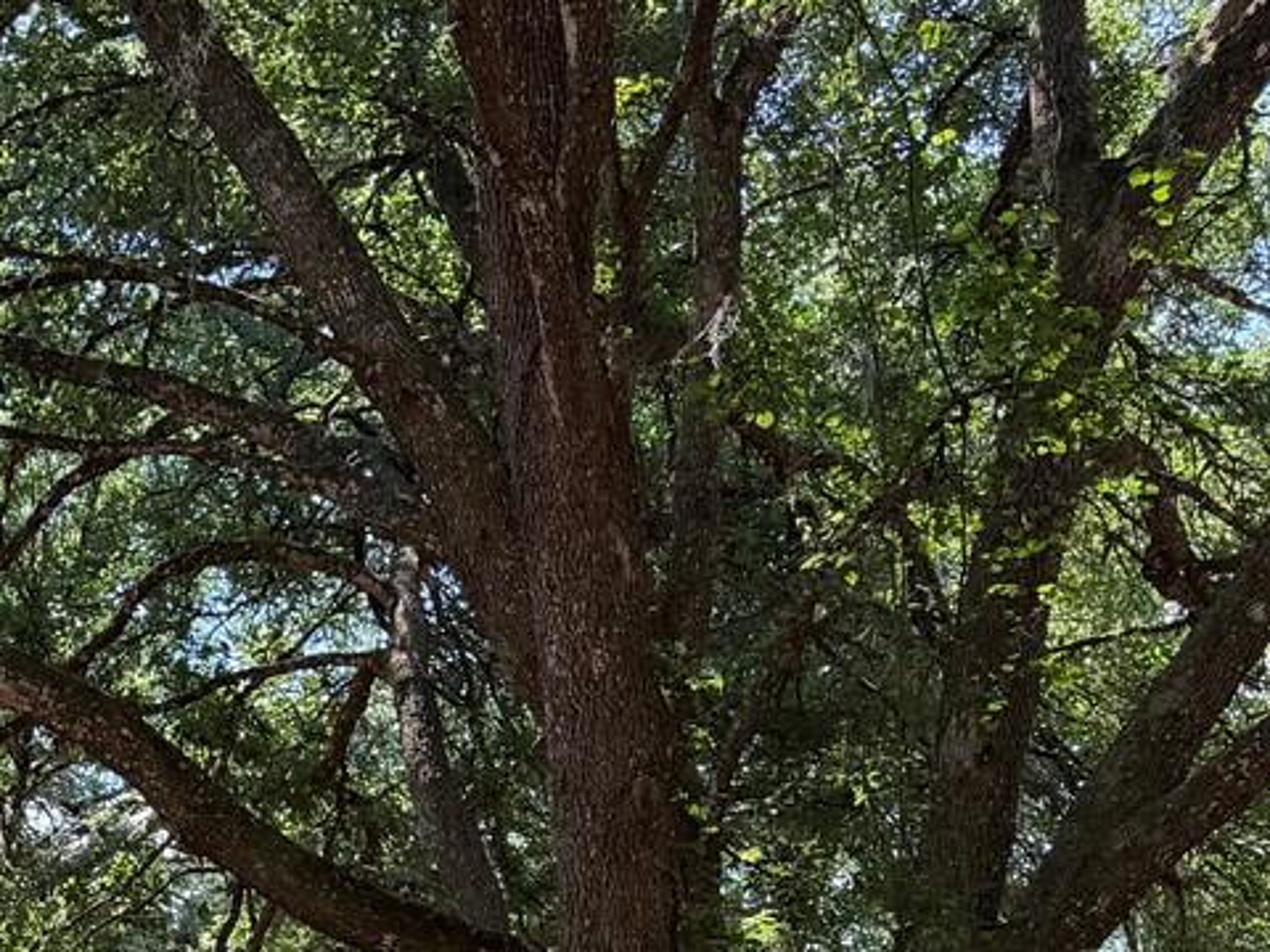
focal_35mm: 80
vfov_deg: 17.0
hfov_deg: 22.3
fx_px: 2935
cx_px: -299
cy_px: 1333
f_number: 1.78
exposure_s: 1/443
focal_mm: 6.76
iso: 80
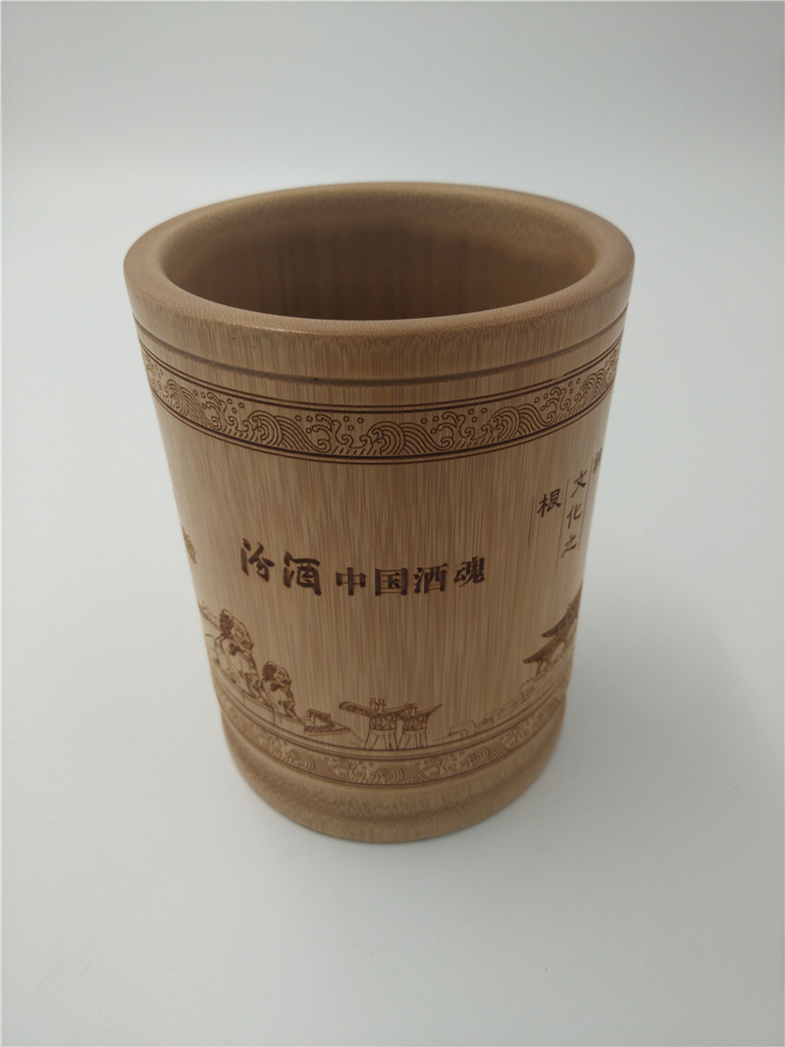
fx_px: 696
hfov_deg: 58.9
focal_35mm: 23
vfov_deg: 73.9
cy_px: 524
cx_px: 392
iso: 100
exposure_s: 1/111
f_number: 2
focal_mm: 4.04
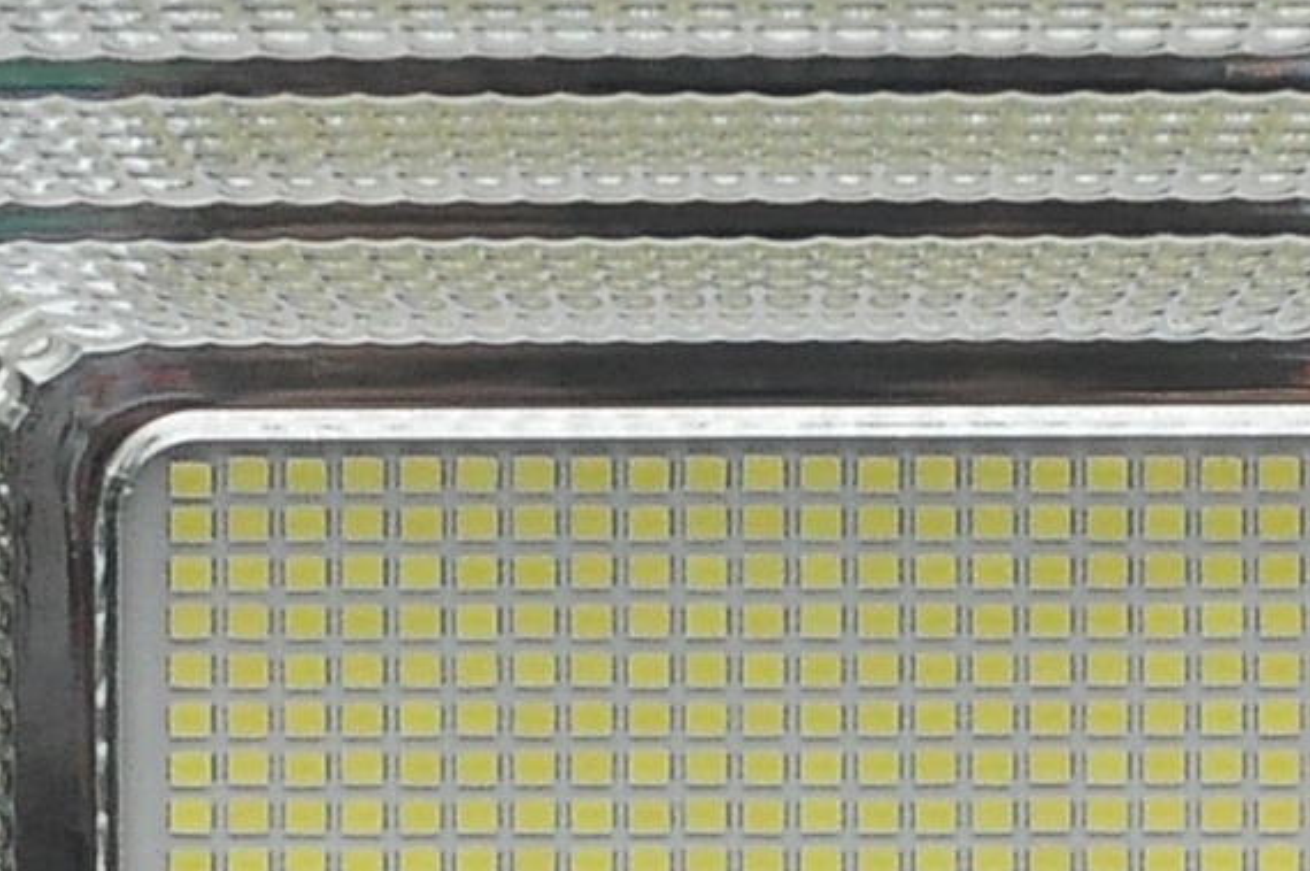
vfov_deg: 3.2
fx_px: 15379
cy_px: 1064
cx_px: 781
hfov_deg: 4.9
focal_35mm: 423
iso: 1000
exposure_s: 1/100
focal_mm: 50
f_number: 8
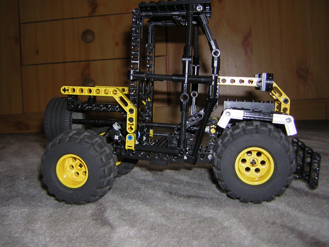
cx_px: 164
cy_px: 124
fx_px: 342
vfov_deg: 39.7
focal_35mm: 36
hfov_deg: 51.4
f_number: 2.6
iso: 50
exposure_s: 1/60.1
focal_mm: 4.7
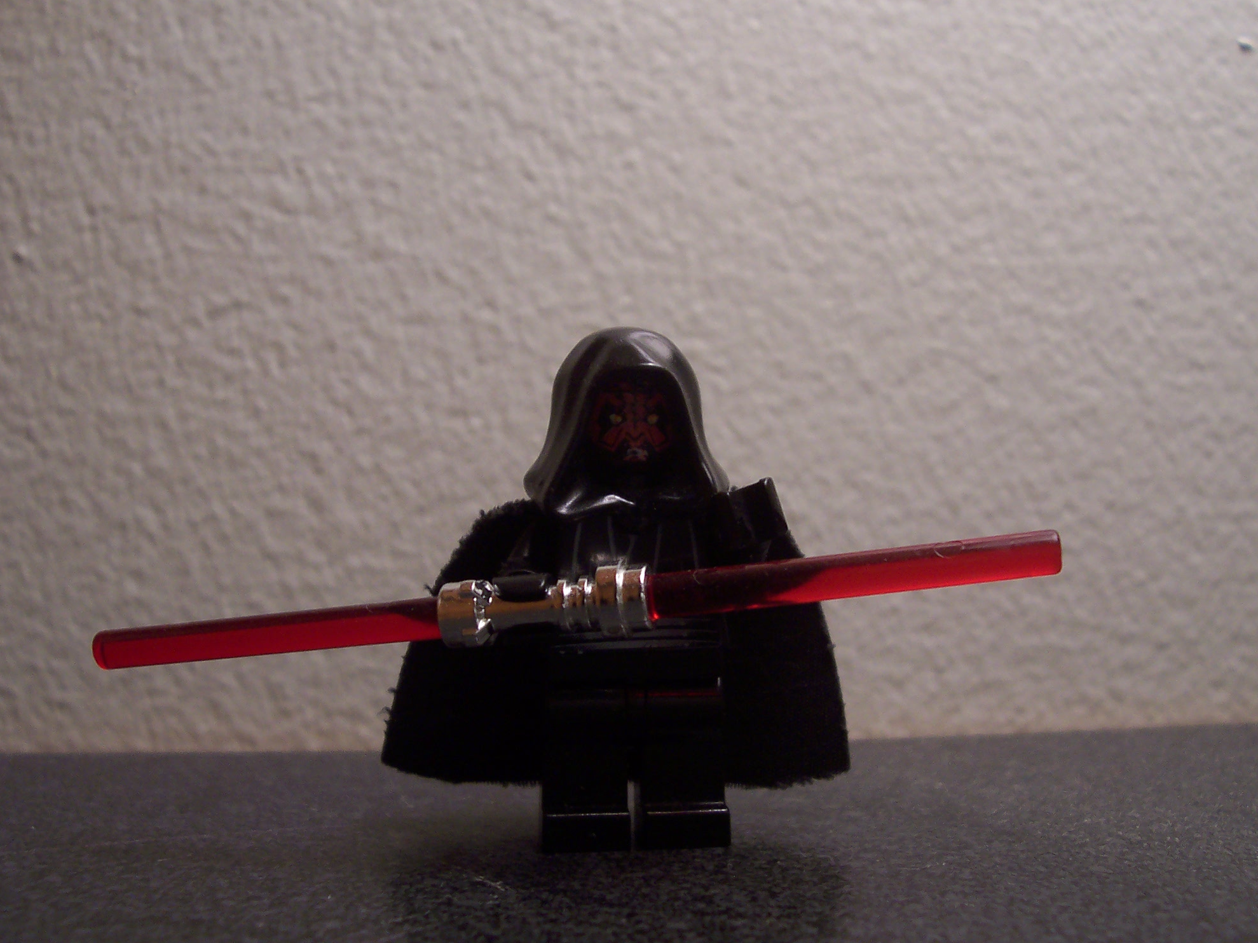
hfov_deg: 49.0
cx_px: 642
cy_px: 477
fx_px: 1381
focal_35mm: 38
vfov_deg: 37.7
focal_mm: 5.6
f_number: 2.8
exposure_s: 1/30
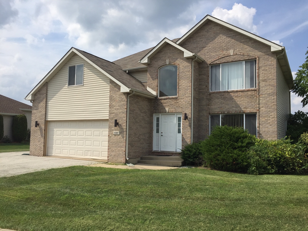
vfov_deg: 48.2
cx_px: 154
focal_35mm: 29
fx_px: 258
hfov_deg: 61.7
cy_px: 116
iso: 32
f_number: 2.2
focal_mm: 4.15
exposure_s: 1/2825
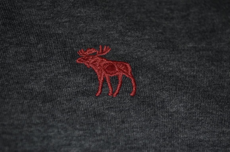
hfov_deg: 26.0
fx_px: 497
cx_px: 115
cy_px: 76
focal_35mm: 78
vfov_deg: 17.4
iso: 100
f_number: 5.6
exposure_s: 1/60
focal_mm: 52
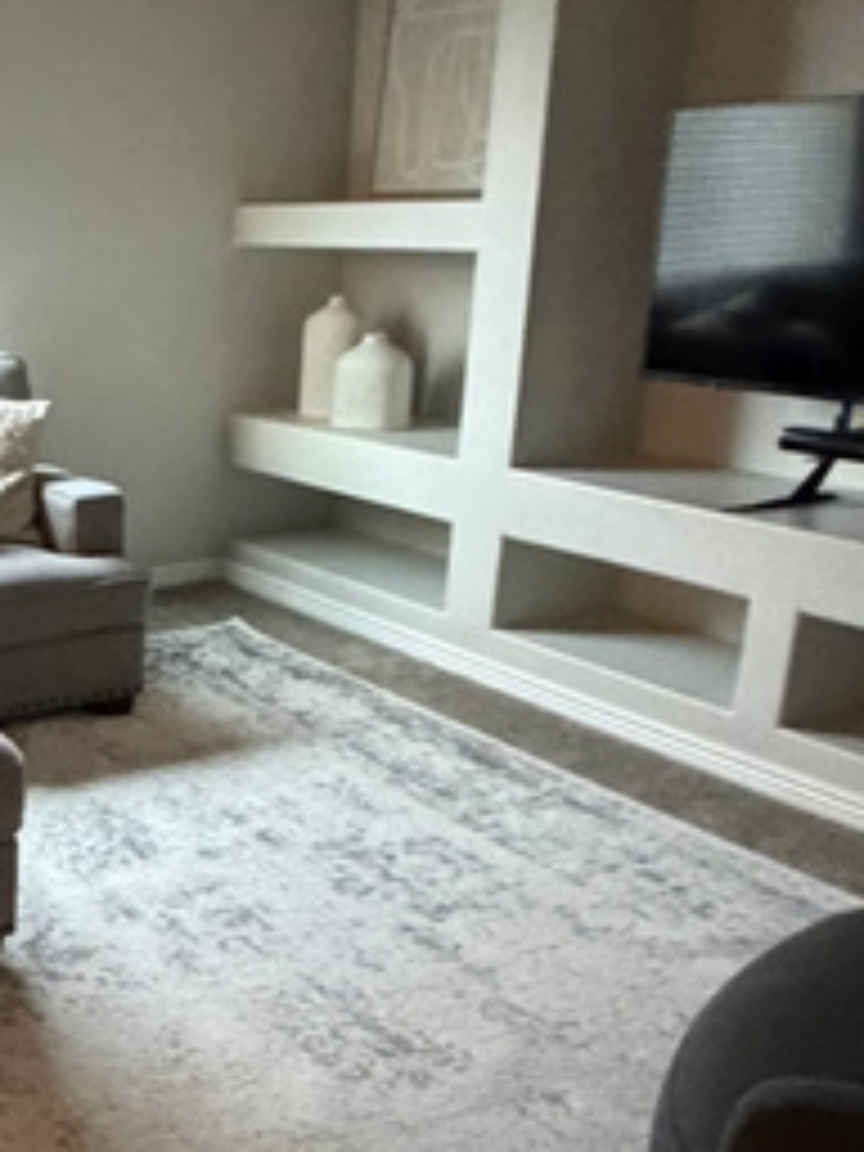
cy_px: 580
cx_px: -256
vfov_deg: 44.8
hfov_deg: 28.3
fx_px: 1398
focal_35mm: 42
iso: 1250
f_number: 2.2
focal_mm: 2.22
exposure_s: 1/40
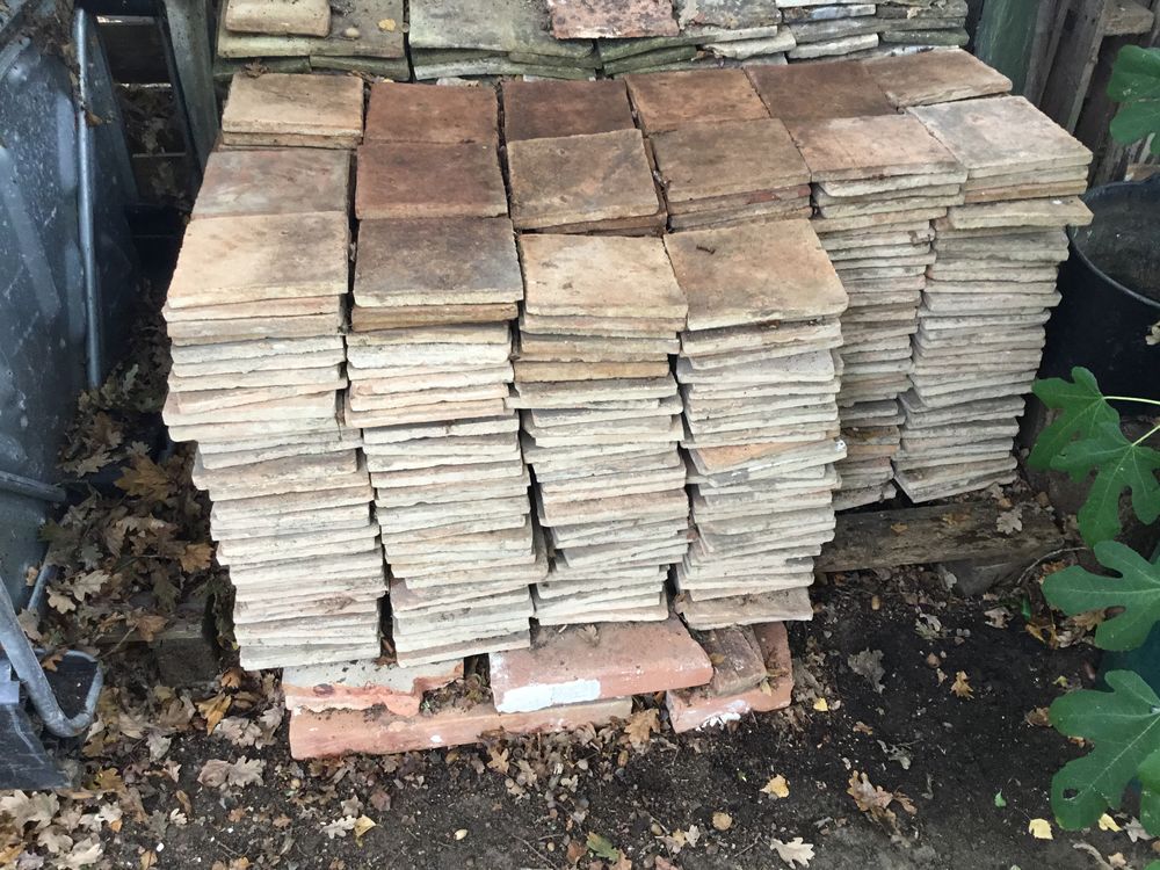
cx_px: 580
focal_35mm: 31
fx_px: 1039
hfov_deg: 58.4
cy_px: 435
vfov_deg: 45.4
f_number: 2.4
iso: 80
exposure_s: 1/33
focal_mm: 3.3
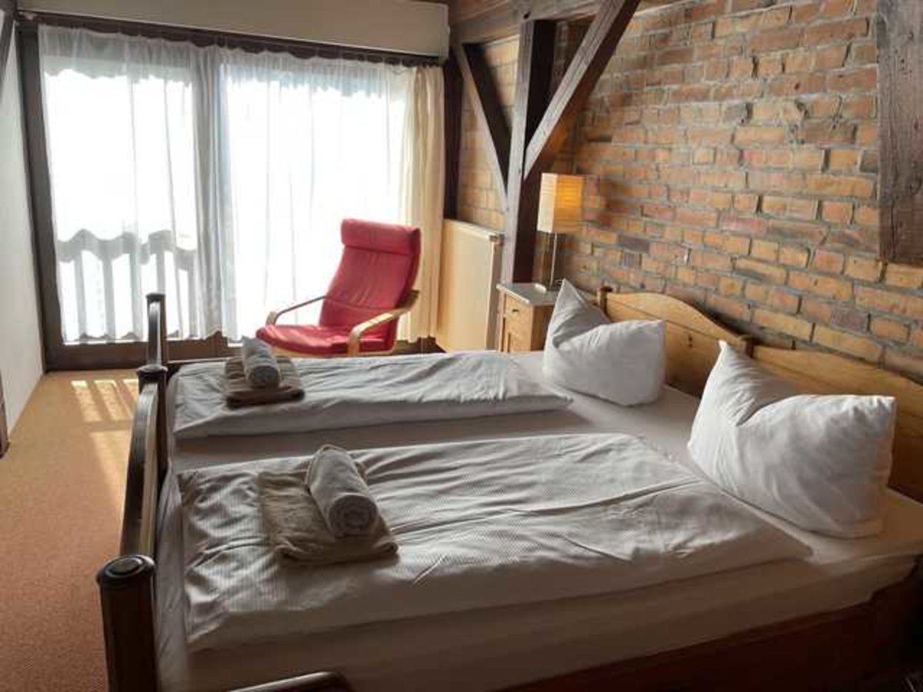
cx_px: 462
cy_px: 346
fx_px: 693
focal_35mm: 26
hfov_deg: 67.3
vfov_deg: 53.1
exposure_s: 1/190
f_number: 1.6
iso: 32
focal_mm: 4.2
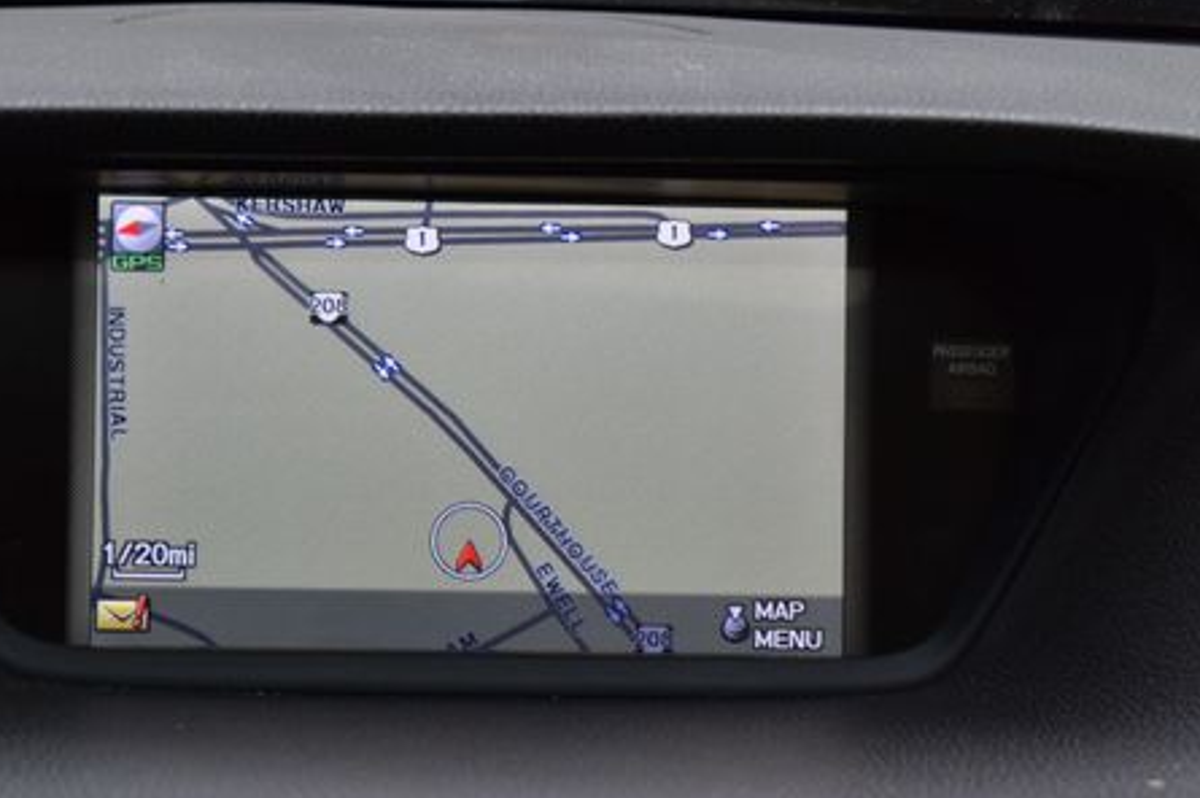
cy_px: 429
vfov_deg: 16.6
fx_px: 2731
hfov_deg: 24.6
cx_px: 345
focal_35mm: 82
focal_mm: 38
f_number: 7.1
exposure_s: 1/40
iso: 400
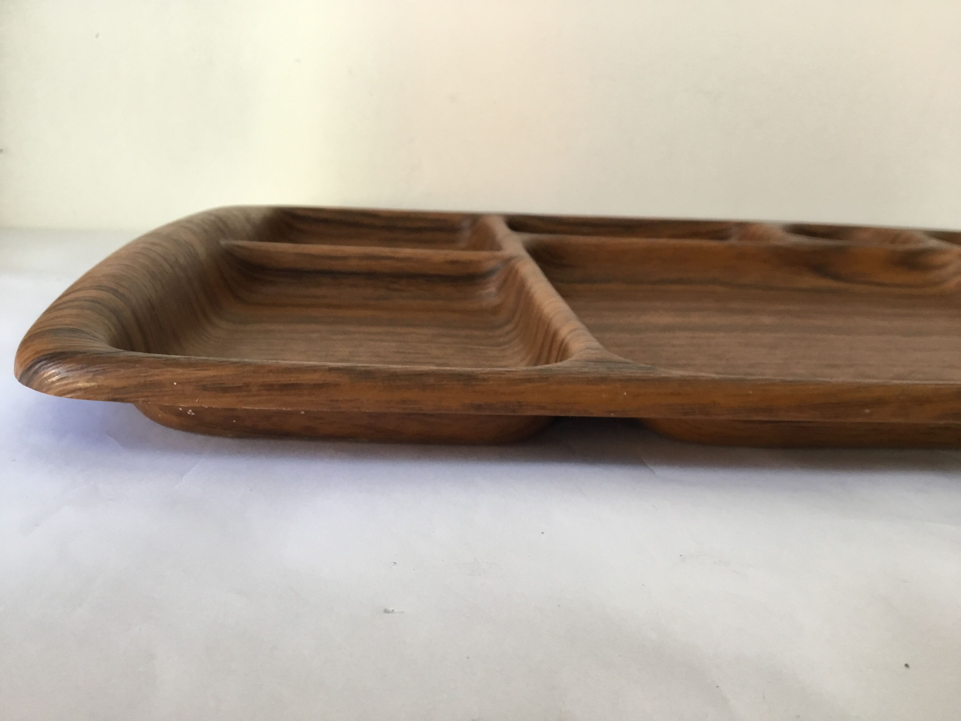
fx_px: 861
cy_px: 360
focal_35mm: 31
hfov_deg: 58.4
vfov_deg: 45.4
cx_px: 480
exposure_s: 1/33
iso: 100
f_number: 2.4
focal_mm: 3.3
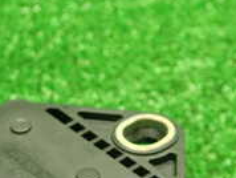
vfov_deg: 13.6
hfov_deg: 19.3
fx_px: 690
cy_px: 282
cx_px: 57
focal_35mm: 101
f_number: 2.3
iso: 800
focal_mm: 5.5
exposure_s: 1/80
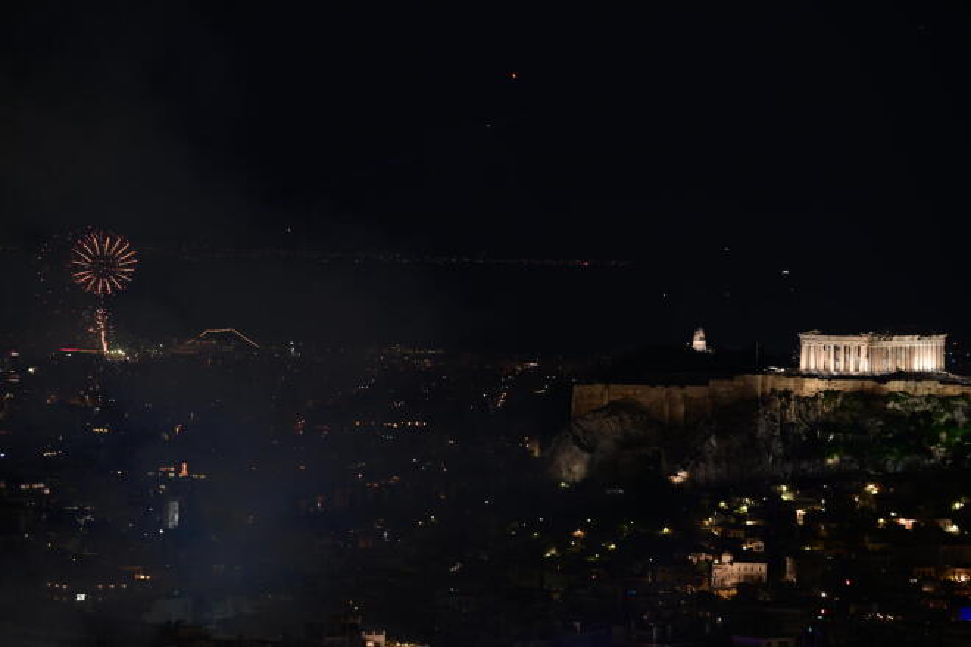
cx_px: 486
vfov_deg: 8.6
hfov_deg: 12.8
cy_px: 324
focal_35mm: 160
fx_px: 4315
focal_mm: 160
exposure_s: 1/6
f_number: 4.5
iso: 640
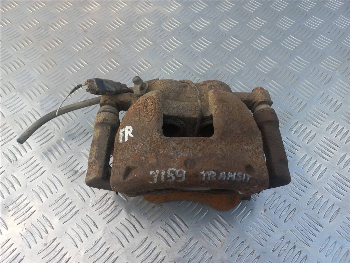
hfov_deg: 69.4
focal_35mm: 25
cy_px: 132
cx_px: 175
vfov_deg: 54.9
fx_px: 253
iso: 50
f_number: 1.8
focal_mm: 4.6
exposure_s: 1/100
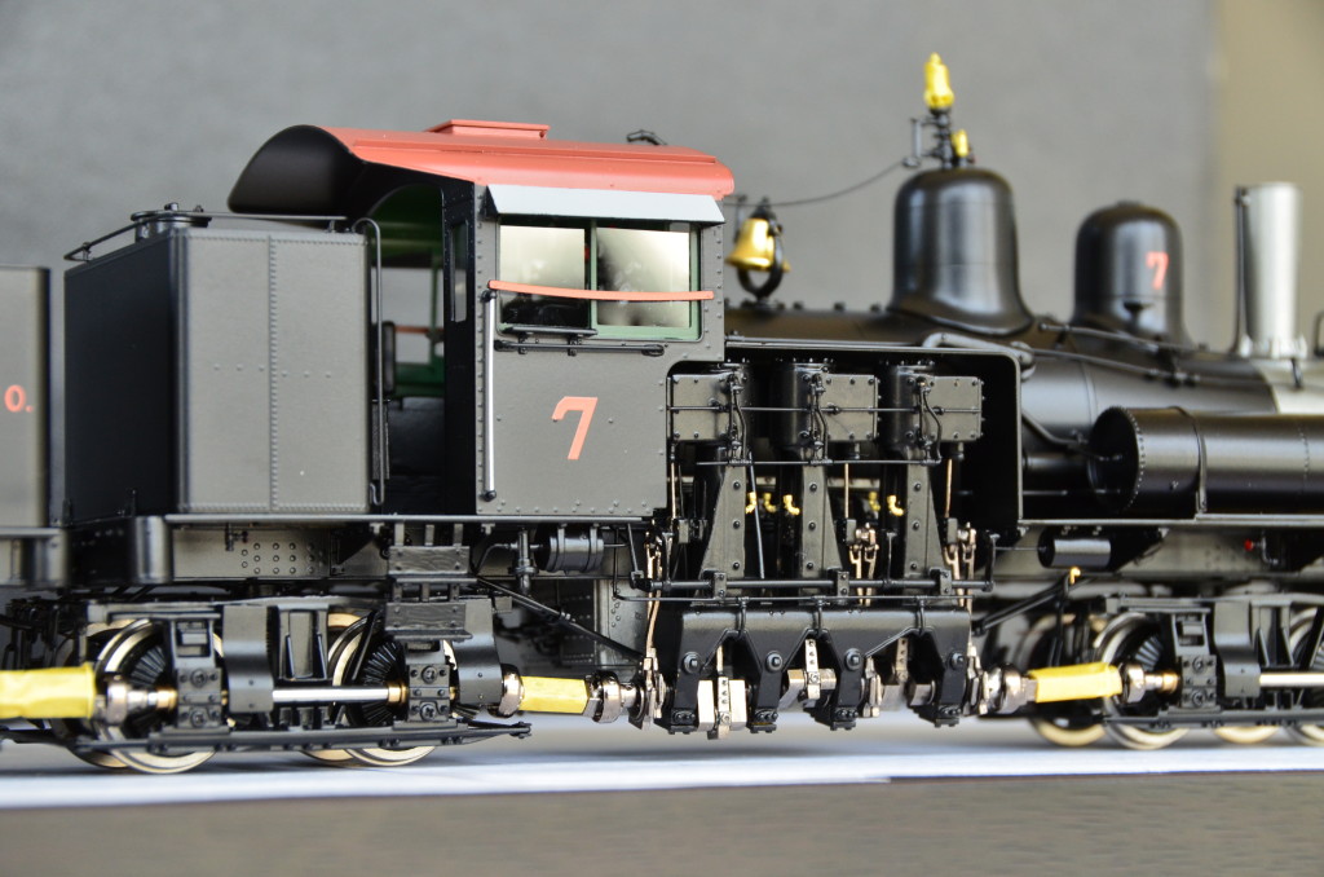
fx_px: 3853
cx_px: 662
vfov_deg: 13.0
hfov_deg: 19.5
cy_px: 438
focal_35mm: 105
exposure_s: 1/50
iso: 800
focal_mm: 70
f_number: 8
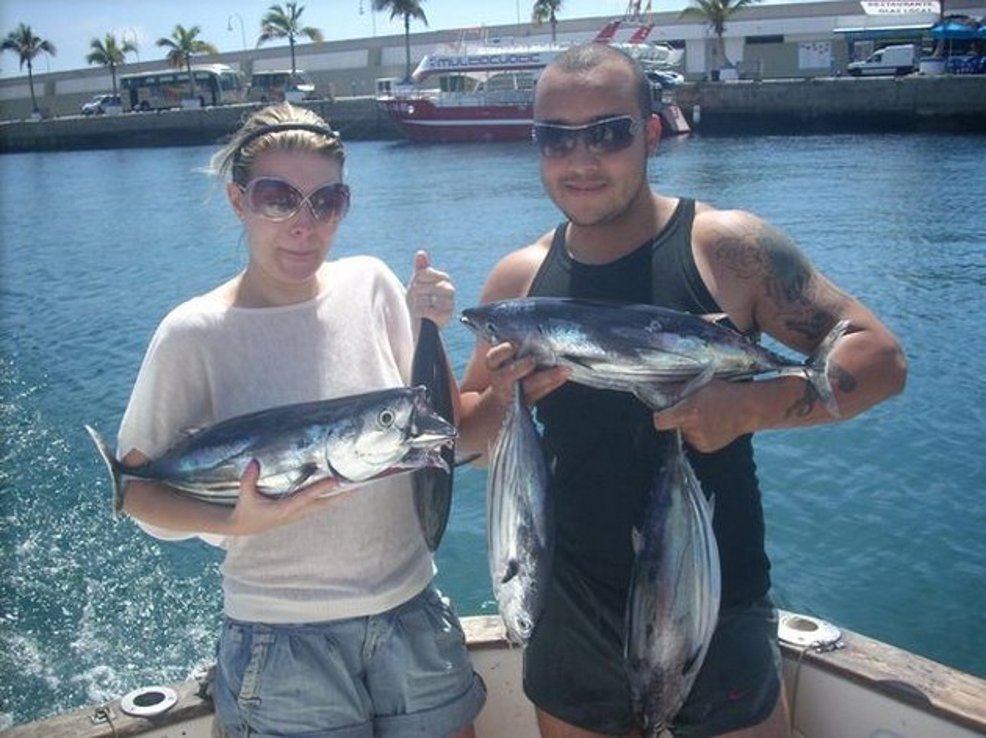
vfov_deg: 38.6
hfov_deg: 50.2
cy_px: 369
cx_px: 493
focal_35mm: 37
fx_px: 1054
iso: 64
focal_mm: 6.2
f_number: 5.6
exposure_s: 1/185
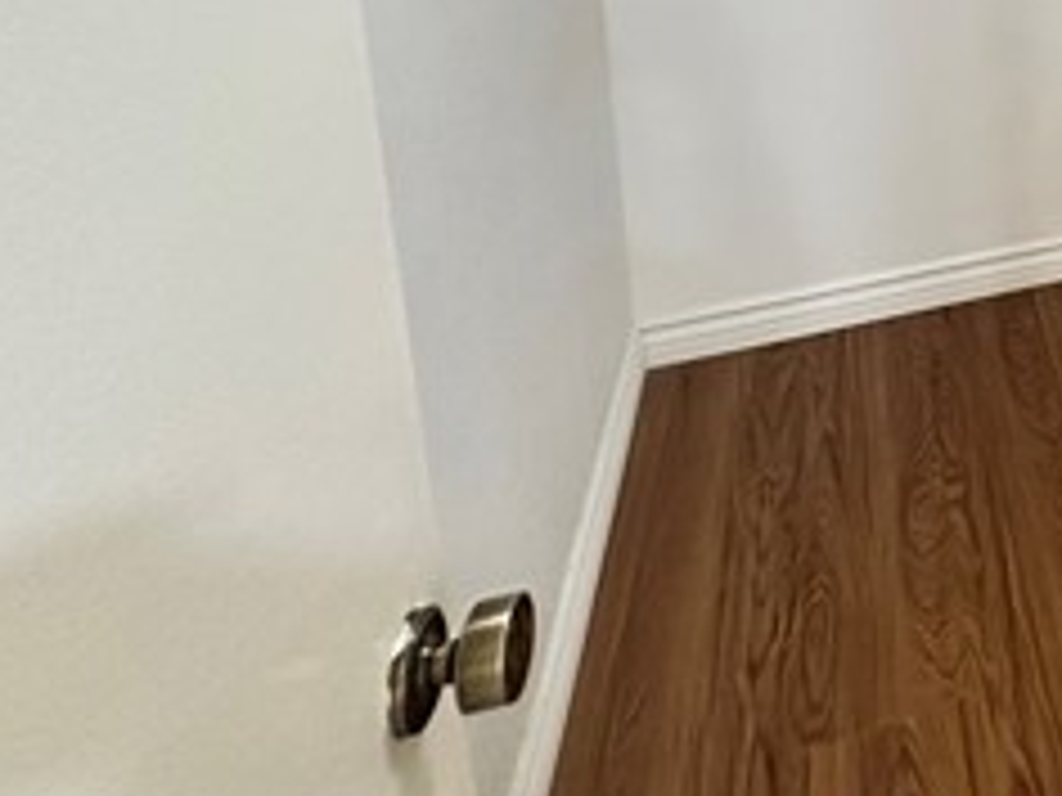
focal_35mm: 38
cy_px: -148
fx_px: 1166
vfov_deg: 31.8
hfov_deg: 34.5
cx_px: 1382
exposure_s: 1/40
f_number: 2.2
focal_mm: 2.22
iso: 1000
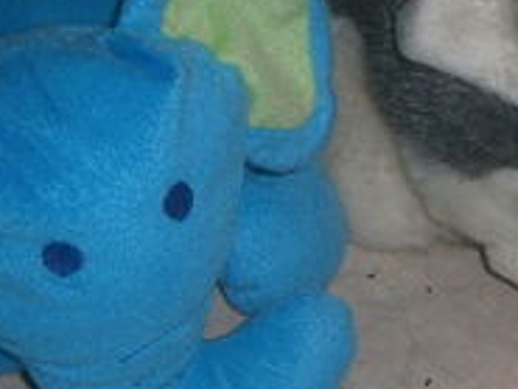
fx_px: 1827
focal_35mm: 122
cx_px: 473
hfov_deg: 15.9
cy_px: 151
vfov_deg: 12.2
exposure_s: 1/40
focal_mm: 8.3
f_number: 3.4
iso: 80
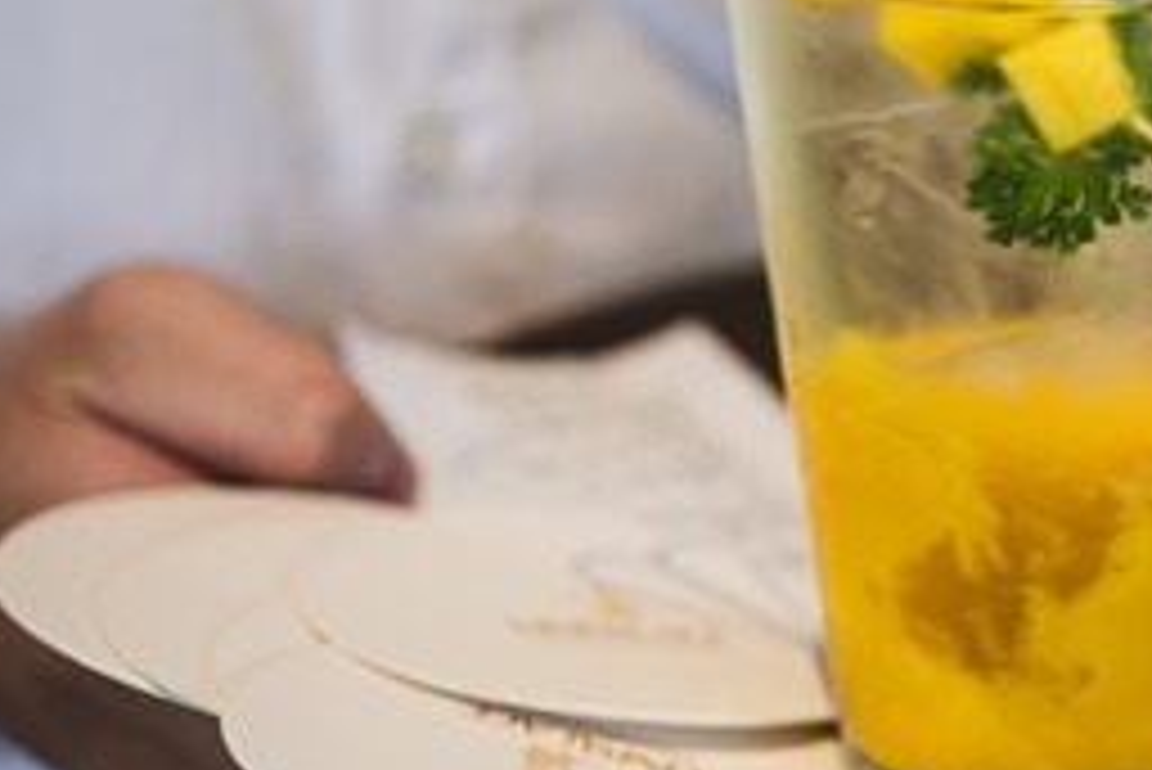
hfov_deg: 23.1
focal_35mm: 80
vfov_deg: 16.9
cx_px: 1413
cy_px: 122
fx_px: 2561
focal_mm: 31
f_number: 3.2
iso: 2000
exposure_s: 1/250
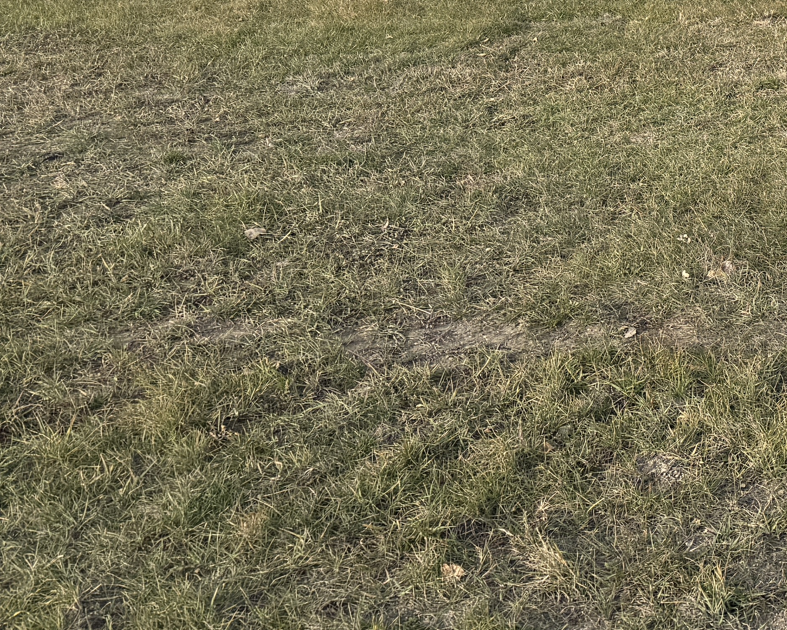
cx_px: 1027
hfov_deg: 23.6
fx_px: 1654
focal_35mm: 71
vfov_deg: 20.0
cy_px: -155
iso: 80
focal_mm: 6.76
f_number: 1.78
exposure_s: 1/2053
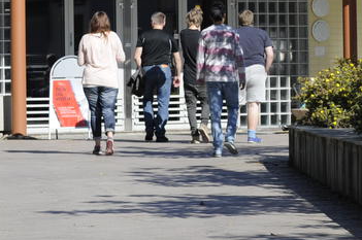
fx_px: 3264
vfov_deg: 4.2
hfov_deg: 6.3
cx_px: 347
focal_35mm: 325
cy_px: 12
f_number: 5.6
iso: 200
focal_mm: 95
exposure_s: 1/800
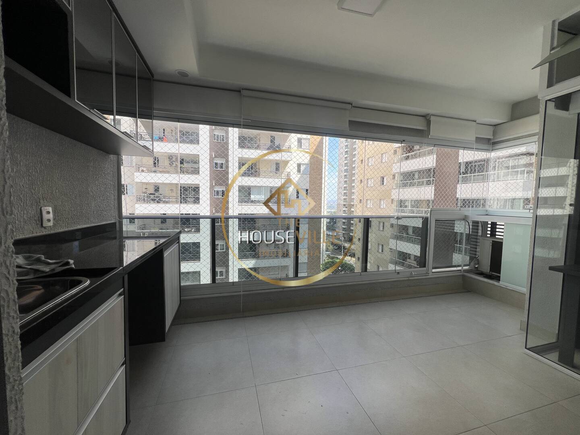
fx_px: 218
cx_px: 290
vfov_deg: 89.9
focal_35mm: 13
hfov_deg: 106.2
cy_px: 218
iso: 32
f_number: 1.8
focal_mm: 1.57
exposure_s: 1/481
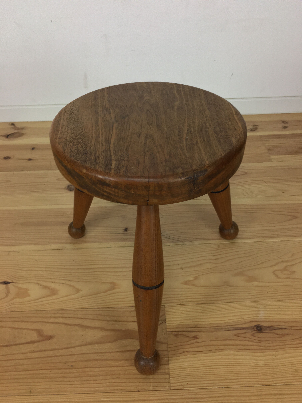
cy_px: 202
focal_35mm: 29
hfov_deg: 48.2
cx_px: 151
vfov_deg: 61.7
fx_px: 337
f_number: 2.2
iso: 40
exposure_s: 1/33
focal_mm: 4.15
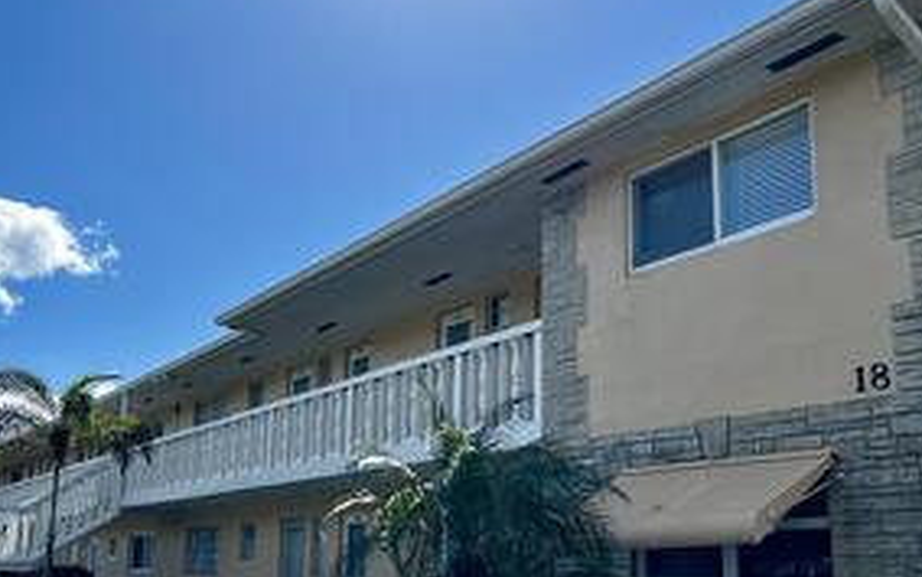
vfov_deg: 32.5
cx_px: 375
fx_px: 980
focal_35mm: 39
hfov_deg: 50.1
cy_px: 394
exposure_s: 1/5076
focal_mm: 5.7
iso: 50
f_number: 1.5
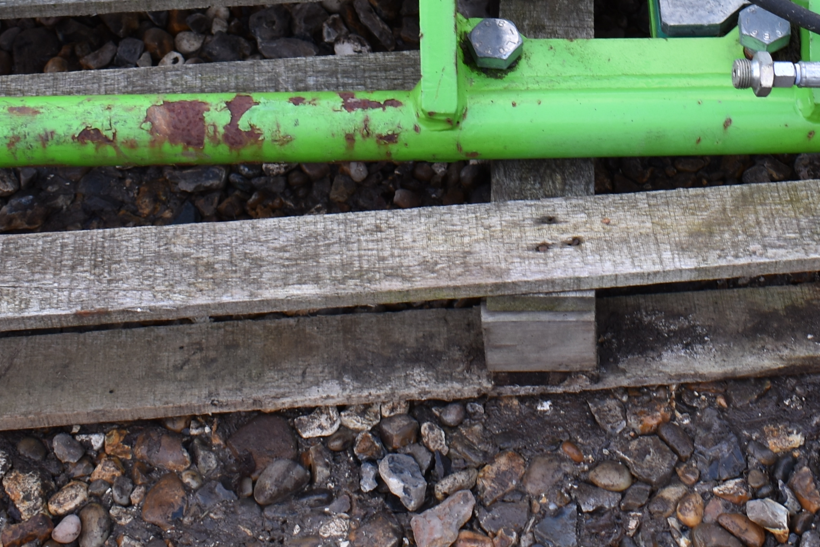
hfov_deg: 22.5
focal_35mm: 89
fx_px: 2036
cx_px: 622
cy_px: -84
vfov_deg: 14.8
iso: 100
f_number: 3.8
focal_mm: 21
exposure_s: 1/25
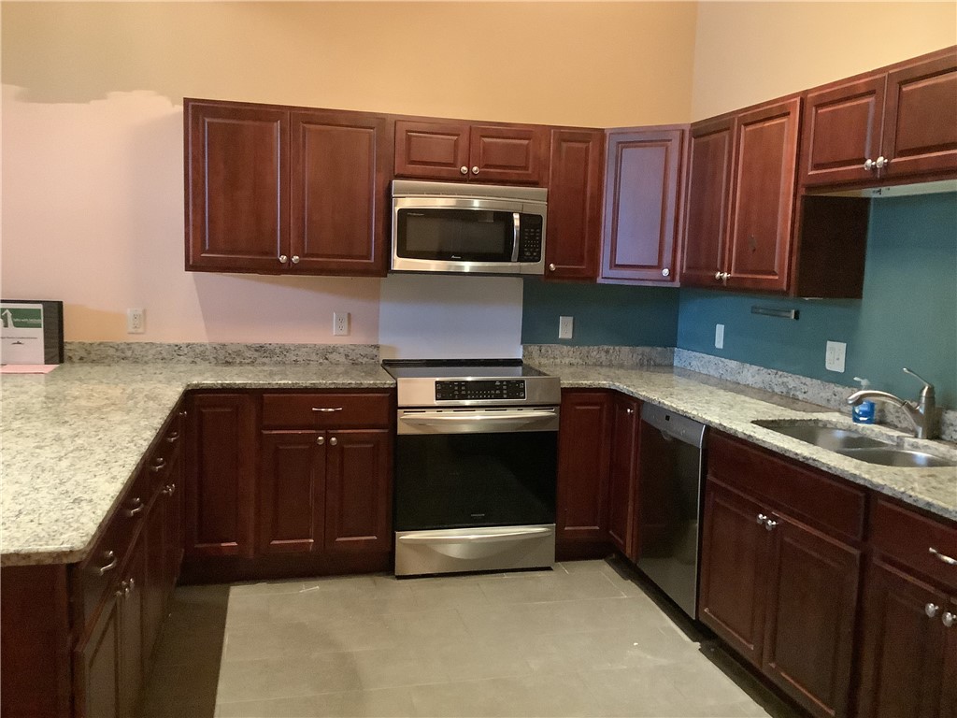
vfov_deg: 45.4
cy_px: 359
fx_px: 857
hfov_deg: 58.4
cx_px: 478
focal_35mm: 31
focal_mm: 3.3
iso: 800
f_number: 2.4
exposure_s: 1/24
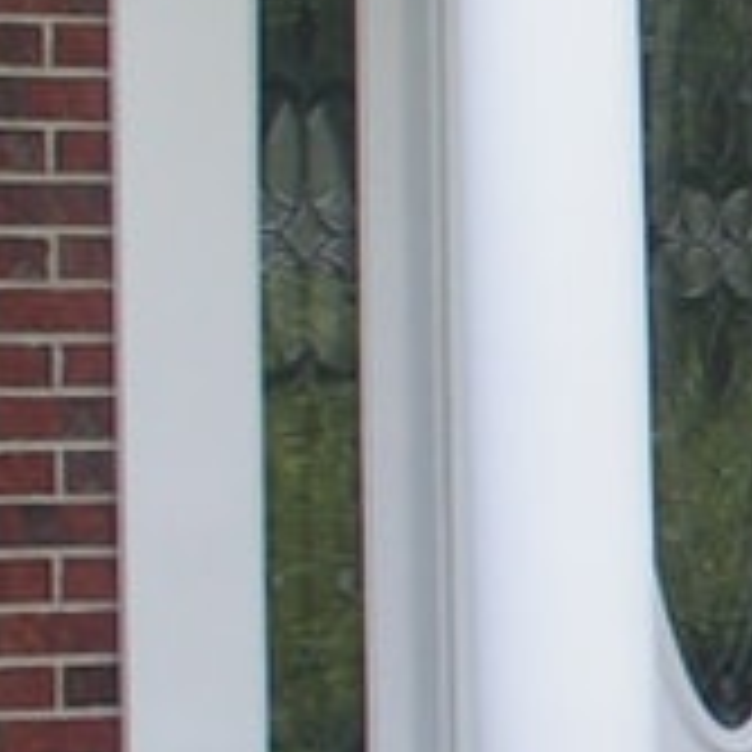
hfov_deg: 6.0
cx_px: 1432
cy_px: 450
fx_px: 7005
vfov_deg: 6.1
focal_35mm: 285
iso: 50
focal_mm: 8.3
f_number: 5
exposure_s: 1/125
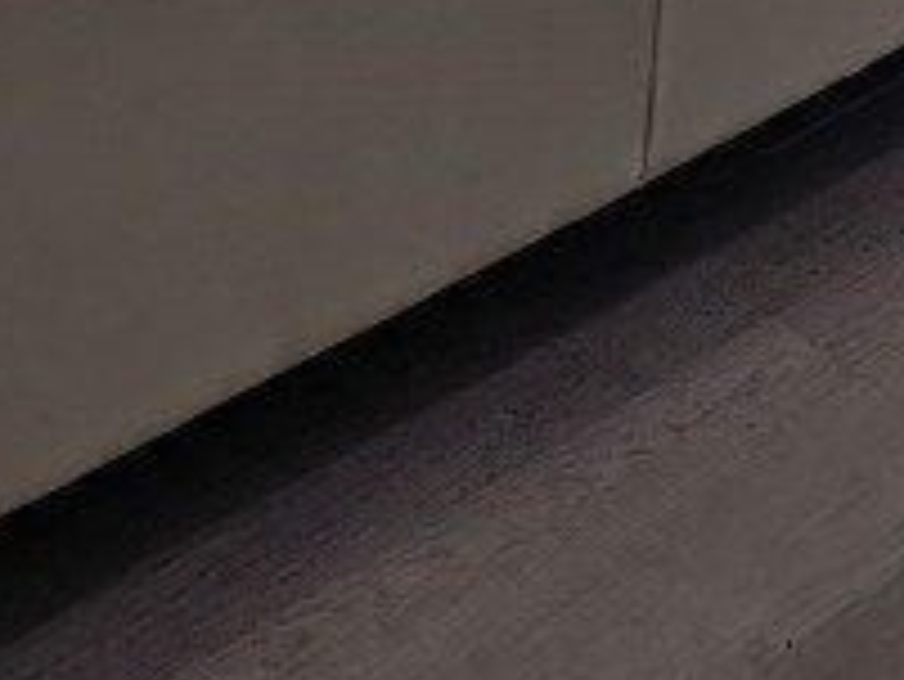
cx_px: 121
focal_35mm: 117
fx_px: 3057
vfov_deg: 10.8
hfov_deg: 16.6
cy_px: -928
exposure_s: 1/120
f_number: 1.7
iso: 20
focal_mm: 6.3
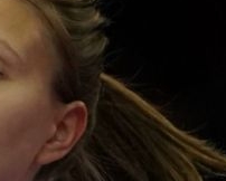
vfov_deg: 0.7
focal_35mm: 2107
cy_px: 226
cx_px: -542
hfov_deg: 0.9
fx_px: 14107
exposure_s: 1/1000
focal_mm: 168
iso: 2500
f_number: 2.8
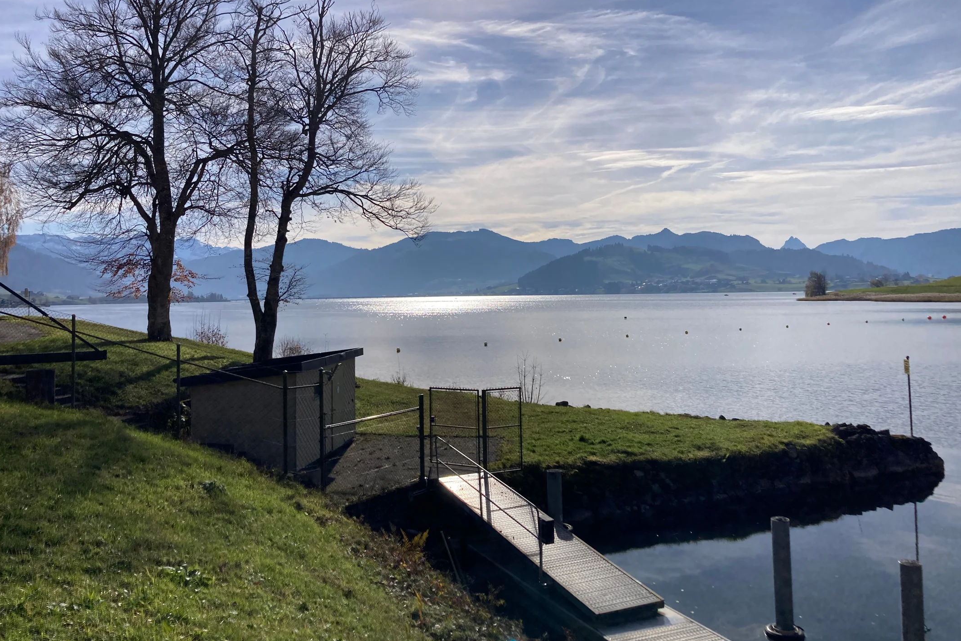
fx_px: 801
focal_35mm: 30
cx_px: 485
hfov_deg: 61.9
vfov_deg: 43.5
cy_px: 279
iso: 20
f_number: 1.8
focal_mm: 3.99
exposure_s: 1/6897
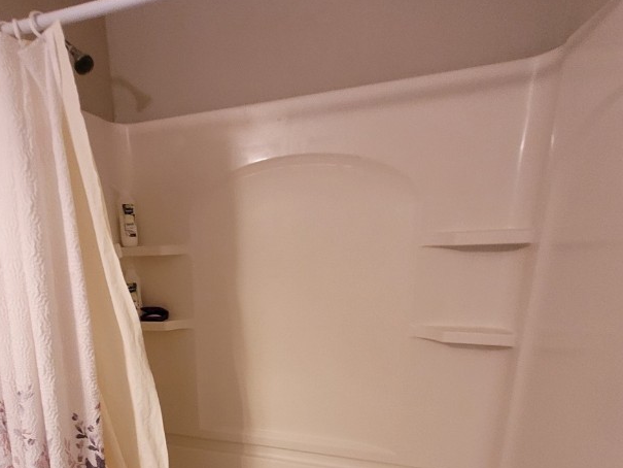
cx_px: 211
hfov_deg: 74.2
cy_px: 359
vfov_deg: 57.6
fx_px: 396
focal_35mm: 22
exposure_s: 1/30
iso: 320
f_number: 2.2
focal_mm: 1.74
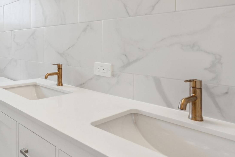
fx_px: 196
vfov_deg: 42.7
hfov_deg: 56.8
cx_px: 43
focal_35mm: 30
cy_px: 47
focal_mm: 16
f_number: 8
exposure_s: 1/80
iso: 500
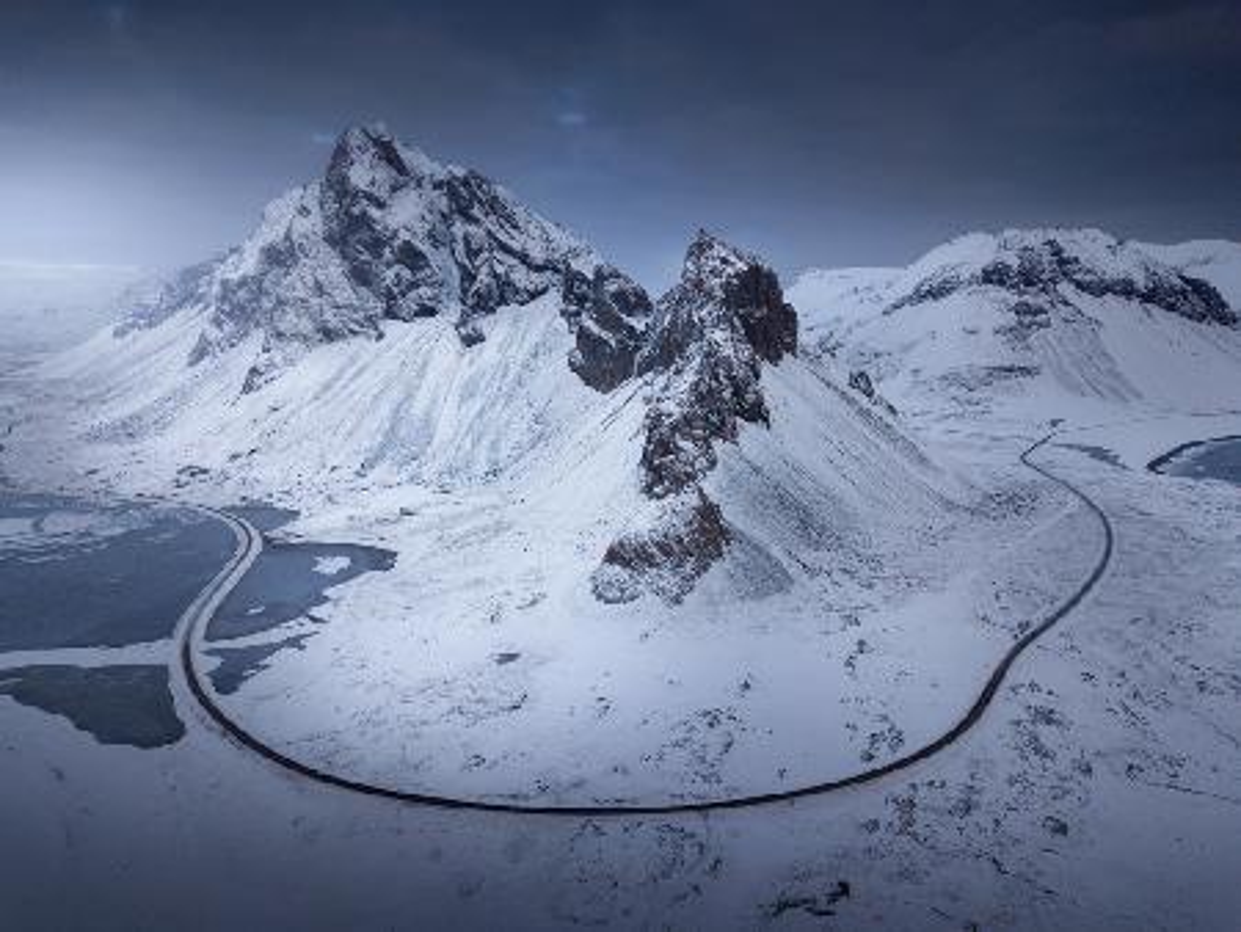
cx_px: 620
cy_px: 466
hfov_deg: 67.3
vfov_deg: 53.1
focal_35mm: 26
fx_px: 933
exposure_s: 1/500
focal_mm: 4.7
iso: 200
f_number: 2.2
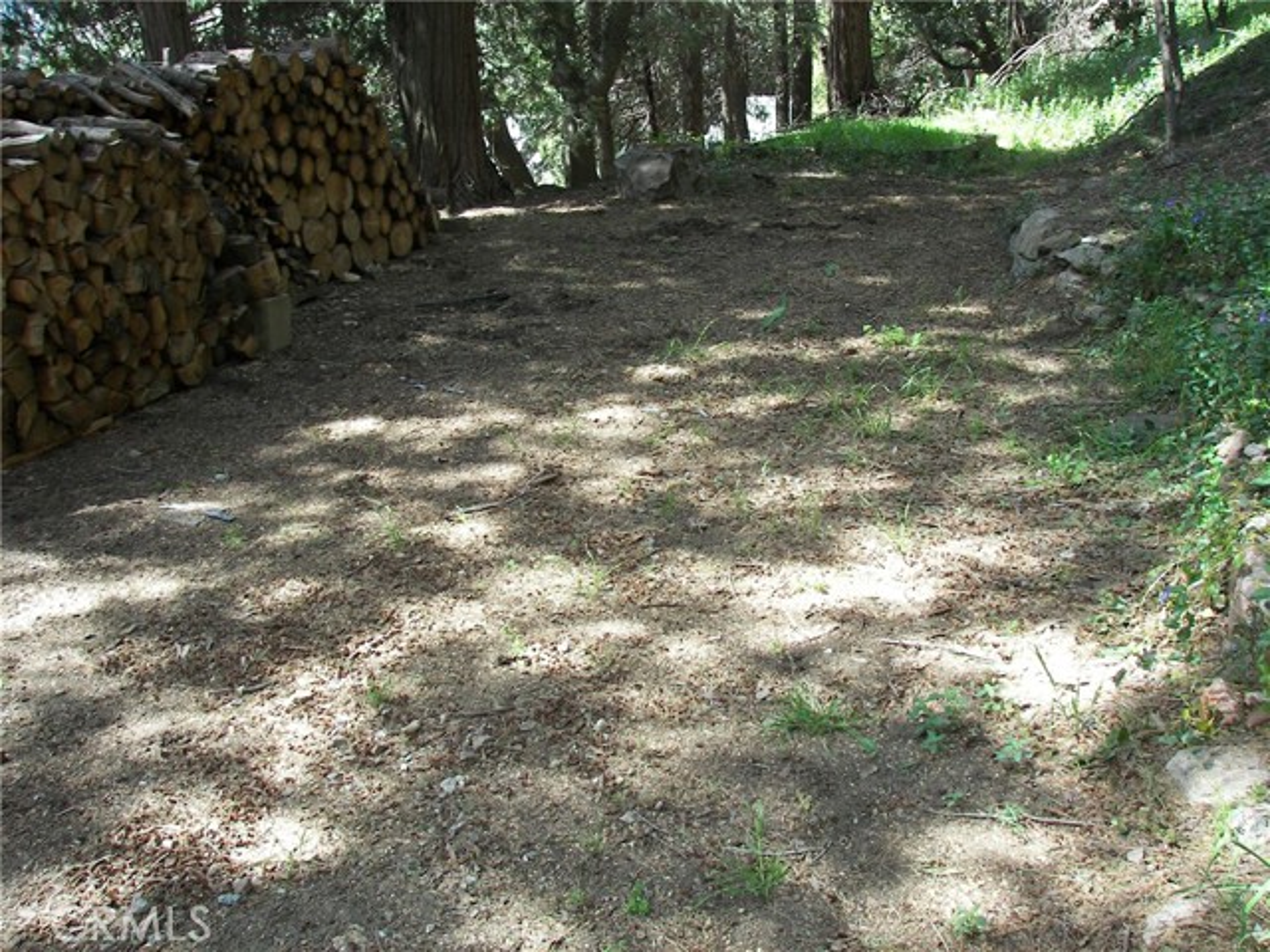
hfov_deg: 51.4
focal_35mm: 36
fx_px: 1321
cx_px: 635
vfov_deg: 39.7
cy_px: 476
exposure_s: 1/80
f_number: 2.8
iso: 50
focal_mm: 6
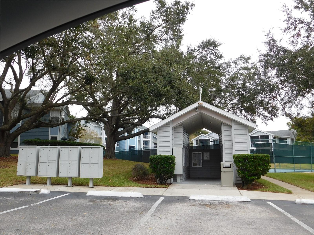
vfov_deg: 46.8
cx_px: 157
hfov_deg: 60.0
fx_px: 272
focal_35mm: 30
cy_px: 118
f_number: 3.2
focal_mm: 5.3
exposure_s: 1/250
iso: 125
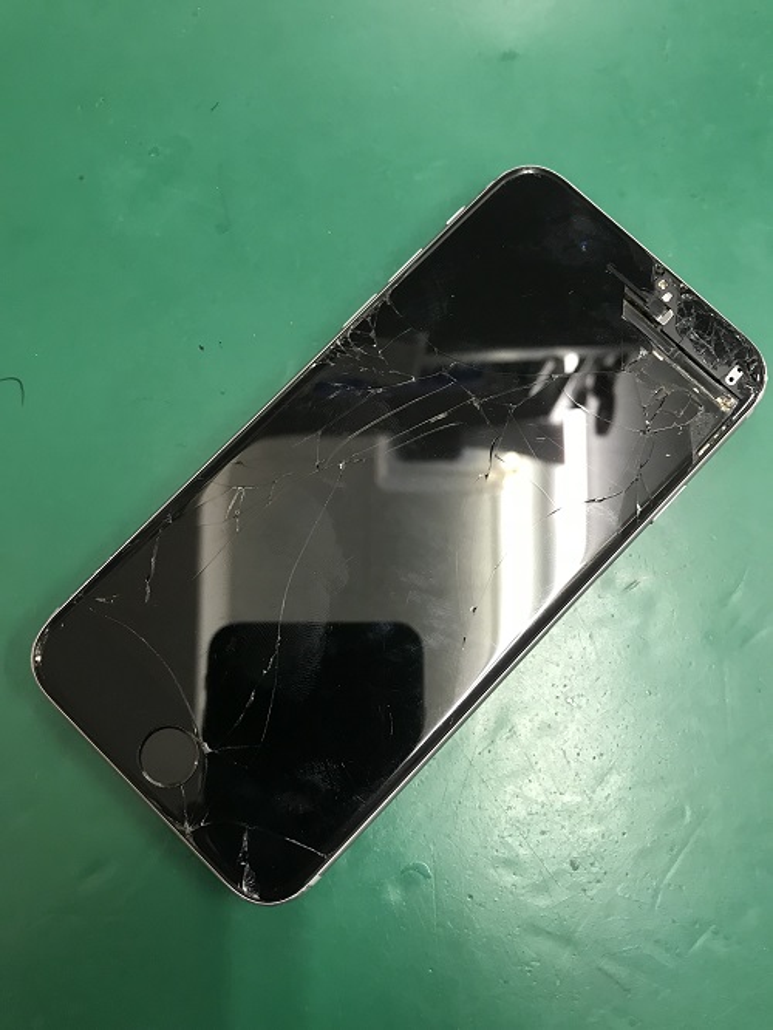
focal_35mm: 28
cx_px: 386
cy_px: 515
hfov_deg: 49.8
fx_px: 833
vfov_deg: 63.4
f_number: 1.8
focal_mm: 3.99
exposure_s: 1/17
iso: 40
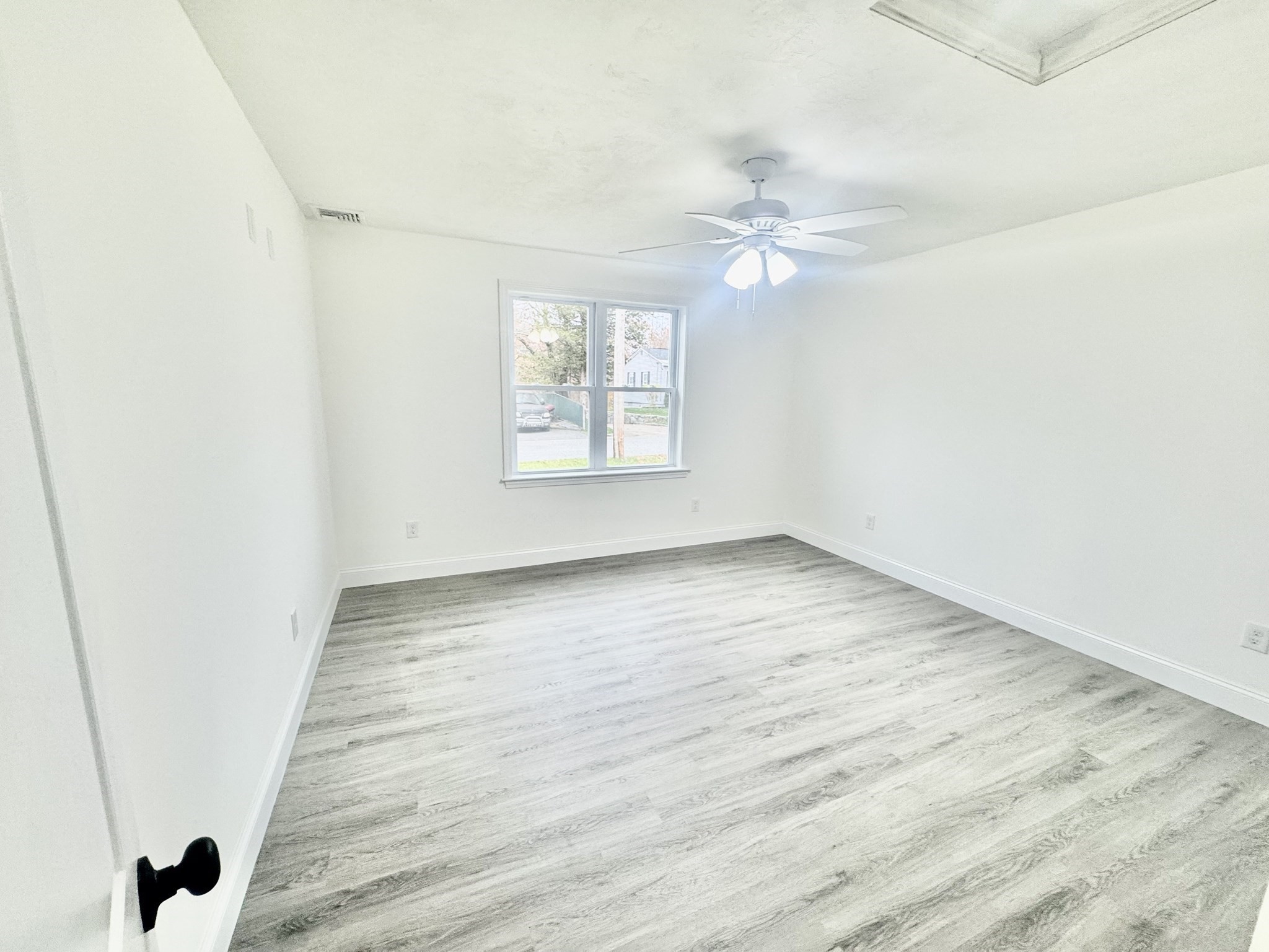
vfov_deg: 85.7
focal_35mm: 14
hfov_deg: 102.1
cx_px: 634
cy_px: 476
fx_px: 513
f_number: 2.2
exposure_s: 1/120
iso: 200
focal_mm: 2.22
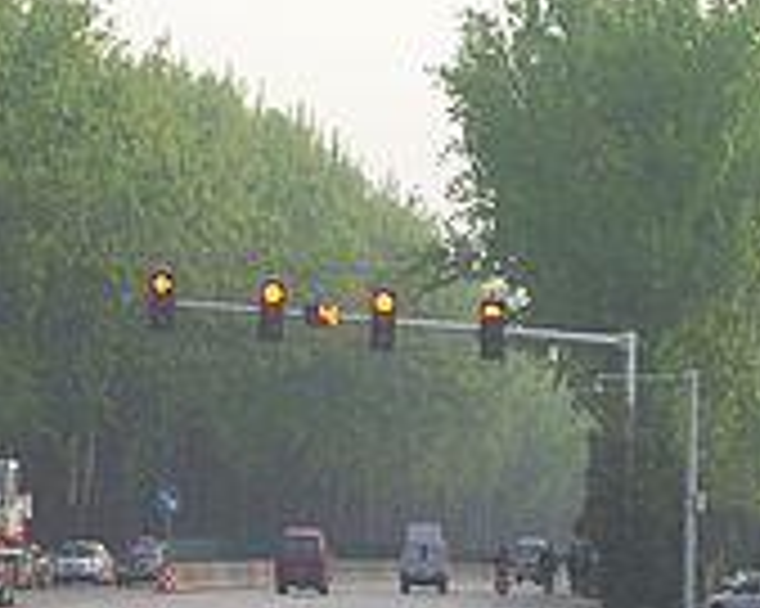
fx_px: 5912
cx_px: -4
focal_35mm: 263
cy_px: 567
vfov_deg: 5.9
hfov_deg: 7.3
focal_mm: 18.6
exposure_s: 1/160
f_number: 5.2
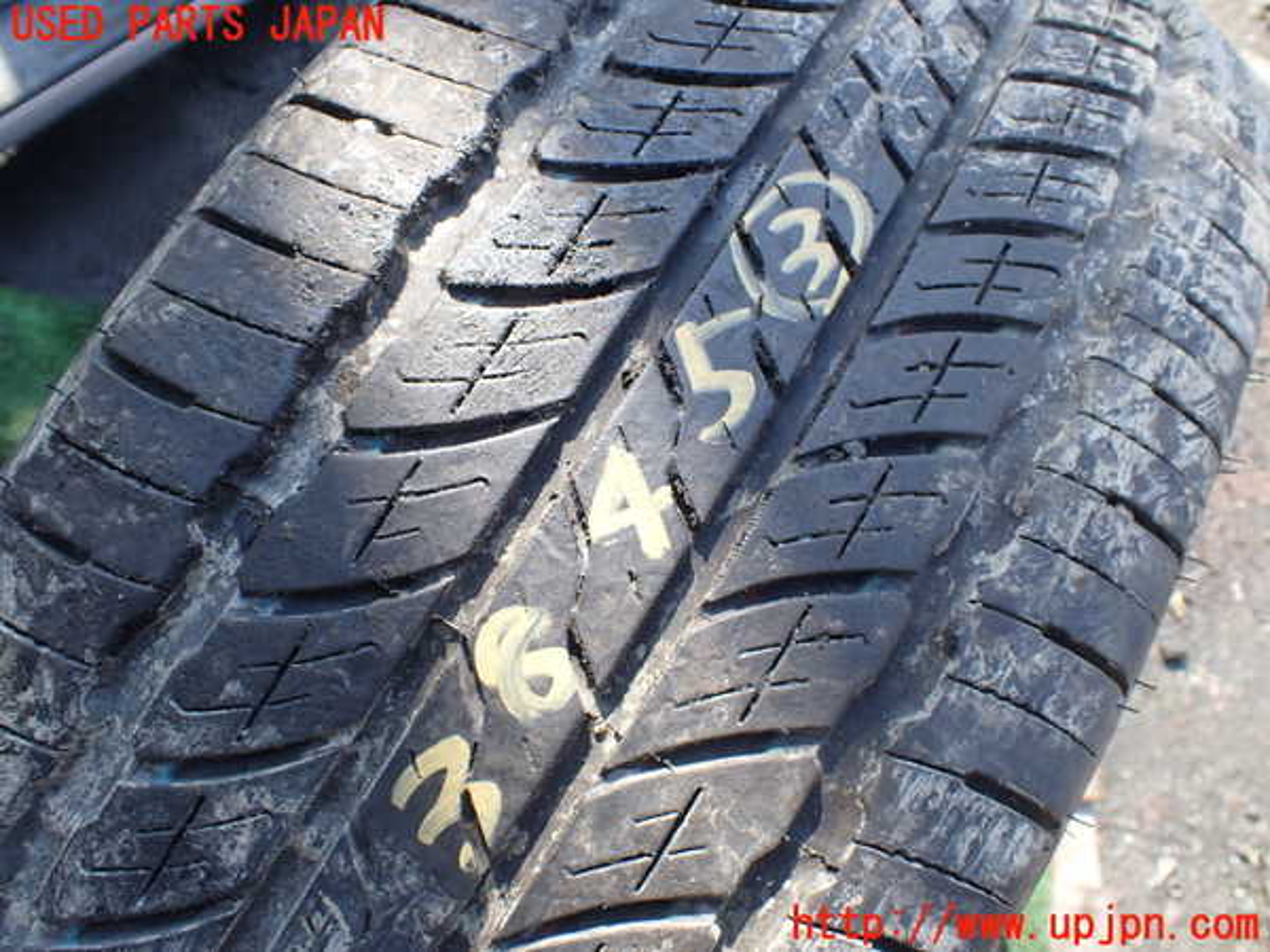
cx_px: 635
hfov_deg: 60.0
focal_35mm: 30
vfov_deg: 46.8
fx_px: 1101
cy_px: 476
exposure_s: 1/200
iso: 100
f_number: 3.2
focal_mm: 5.4
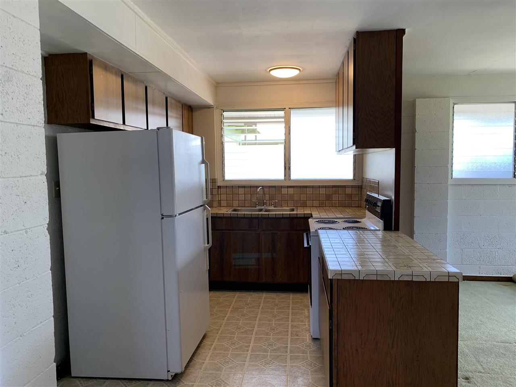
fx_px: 388
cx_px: 258
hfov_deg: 67.3
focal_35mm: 26
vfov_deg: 53.1
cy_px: 194
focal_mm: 4.25
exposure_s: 1/87
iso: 100
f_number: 1.8
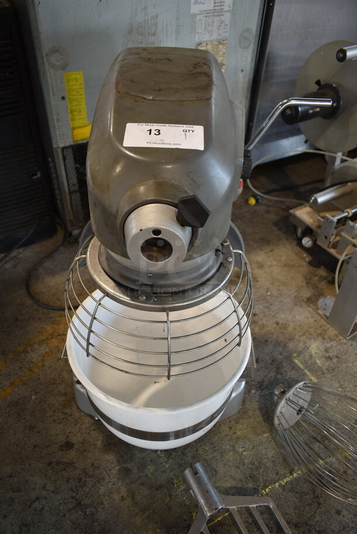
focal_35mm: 27
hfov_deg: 48.0
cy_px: 267
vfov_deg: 67.3
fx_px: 401
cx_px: 178
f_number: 3.5
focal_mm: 18
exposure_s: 1/30
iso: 160
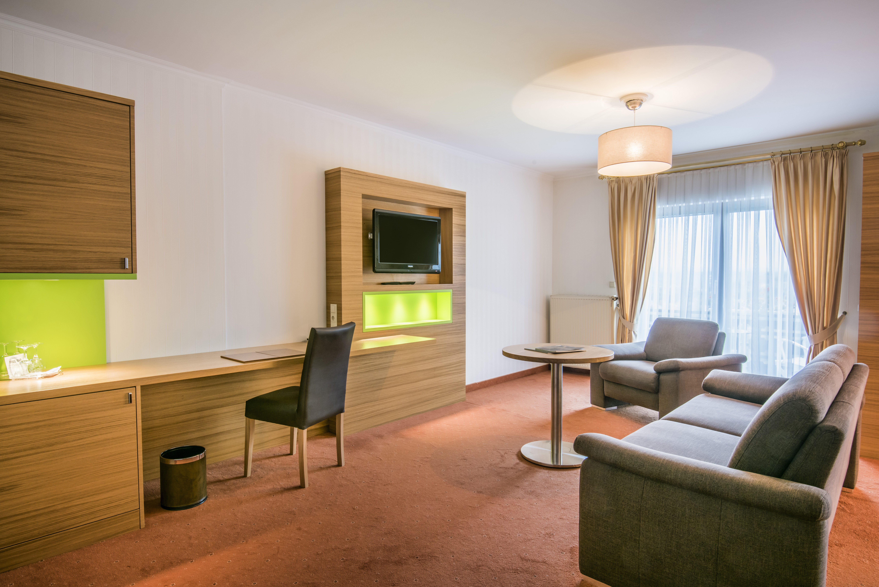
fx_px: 464
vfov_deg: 64.6
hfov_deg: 86.9
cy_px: 294
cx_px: 440
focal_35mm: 19
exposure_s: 6
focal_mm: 19
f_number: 14
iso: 125
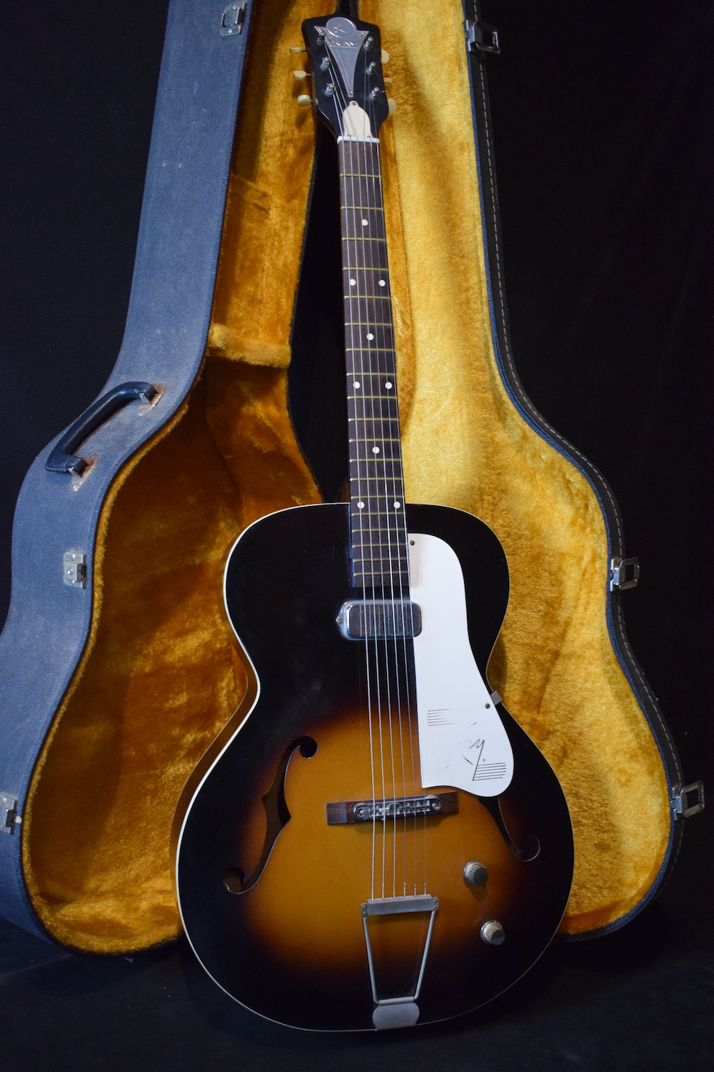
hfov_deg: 35.5
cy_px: 536
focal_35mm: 38
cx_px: 357
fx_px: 1116
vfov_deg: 51.3
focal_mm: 25
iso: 2500
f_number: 4
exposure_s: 1/60
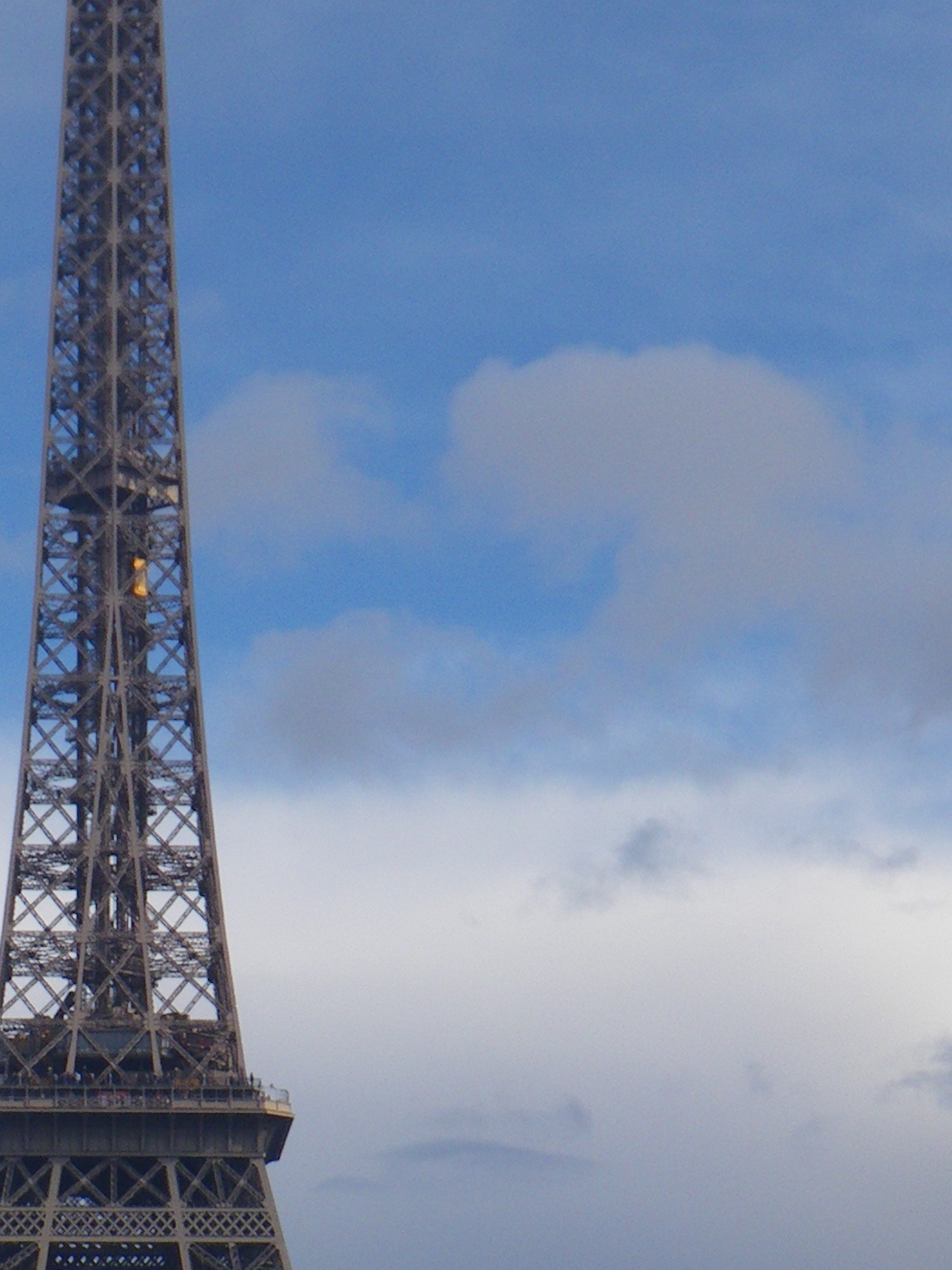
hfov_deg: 11.1
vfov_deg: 14.8
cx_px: 162
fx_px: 4878
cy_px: 999
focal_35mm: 133
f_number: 5.3
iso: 50
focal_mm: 9.1
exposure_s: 1/250
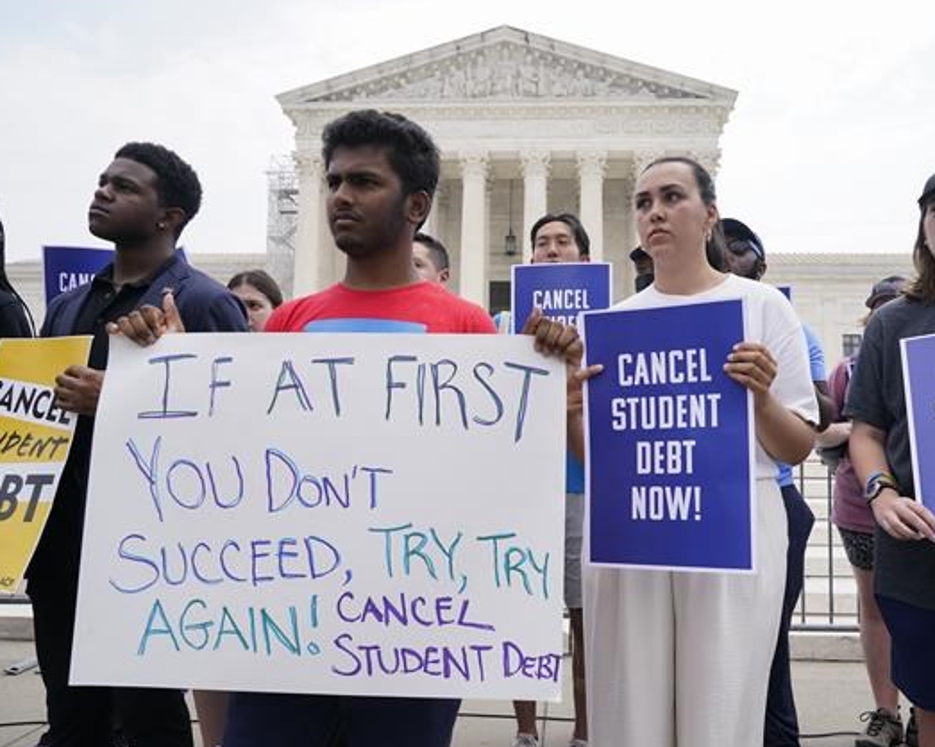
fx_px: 775
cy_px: 380
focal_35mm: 28
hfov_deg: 62.0
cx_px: 533
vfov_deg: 51.5
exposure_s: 1/800
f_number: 6.3
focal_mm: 24
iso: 320
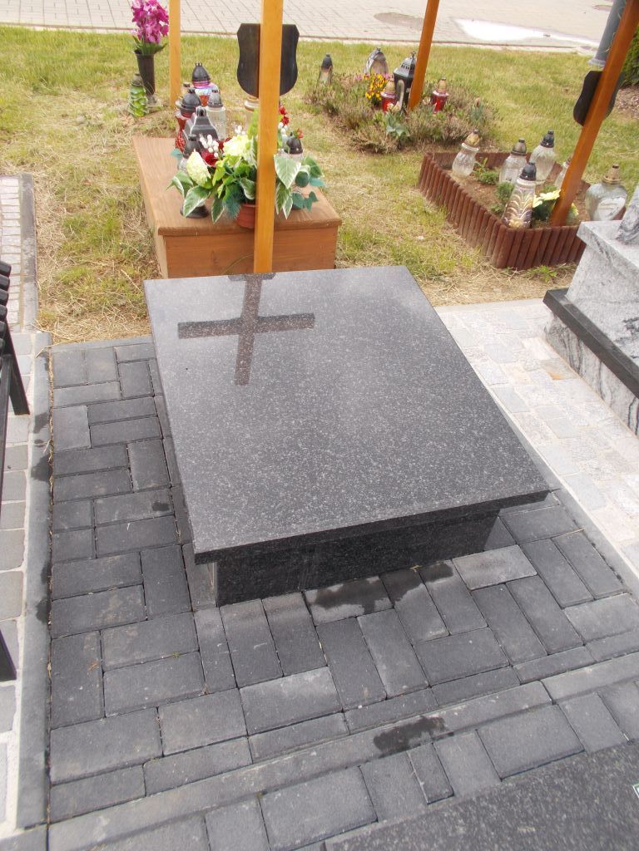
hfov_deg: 53.1
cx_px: 320
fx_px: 640
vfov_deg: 67.3
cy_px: 426
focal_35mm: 26
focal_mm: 4.6
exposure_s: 1/250
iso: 80
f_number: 3.2
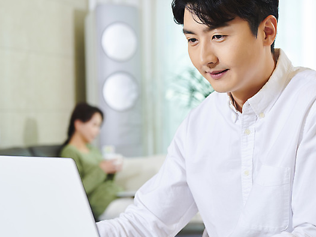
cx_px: 148
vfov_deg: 15.9
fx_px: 849
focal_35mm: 93
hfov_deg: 21.1
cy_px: 119
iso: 200
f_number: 5
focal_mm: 85
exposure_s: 1/80
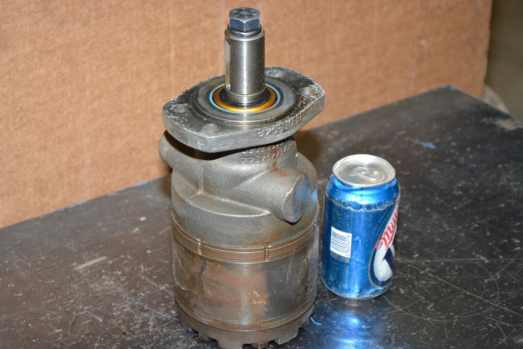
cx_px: 262
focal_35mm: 93
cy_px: 174
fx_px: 1351
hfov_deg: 21.9
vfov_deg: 14.7
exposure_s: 1/60
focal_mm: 62
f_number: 7.1
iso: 800
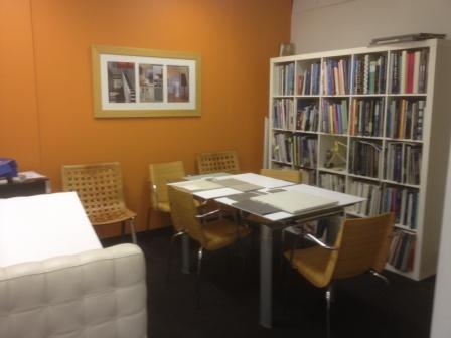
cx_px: 226
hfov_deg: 52.6
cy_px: 169
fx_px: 456
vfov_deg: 40.7
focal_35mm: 35
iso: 100
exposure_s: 1/20
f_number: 2.4
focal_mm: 4.28
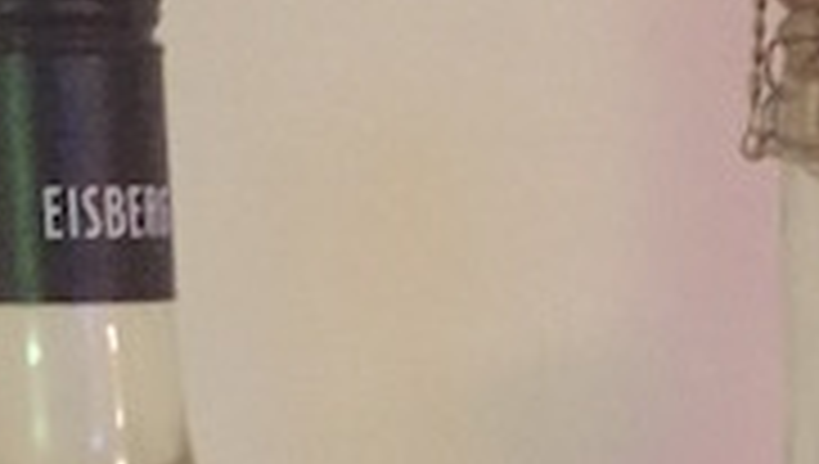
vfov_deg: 7.5
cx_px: 765
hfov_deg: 13.6
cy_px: 984
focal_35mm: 156
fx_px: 3393
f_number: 2.2
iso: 640
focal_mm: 4.15
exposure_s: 1/17
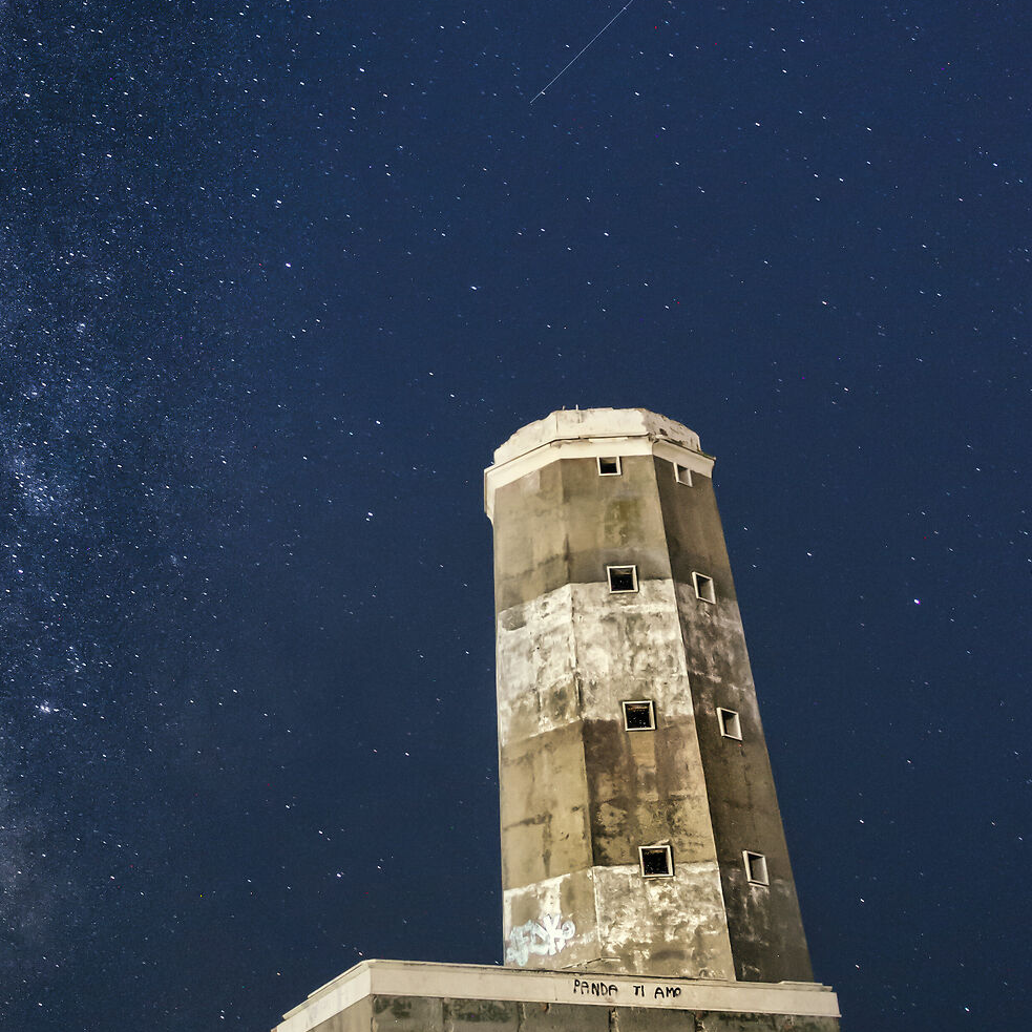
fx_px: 1889
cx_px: 274
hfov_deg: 30.1
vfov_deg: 30.2
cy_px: 303
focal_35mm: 56
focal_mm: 18
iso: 1600
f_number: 3.5
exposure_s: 21
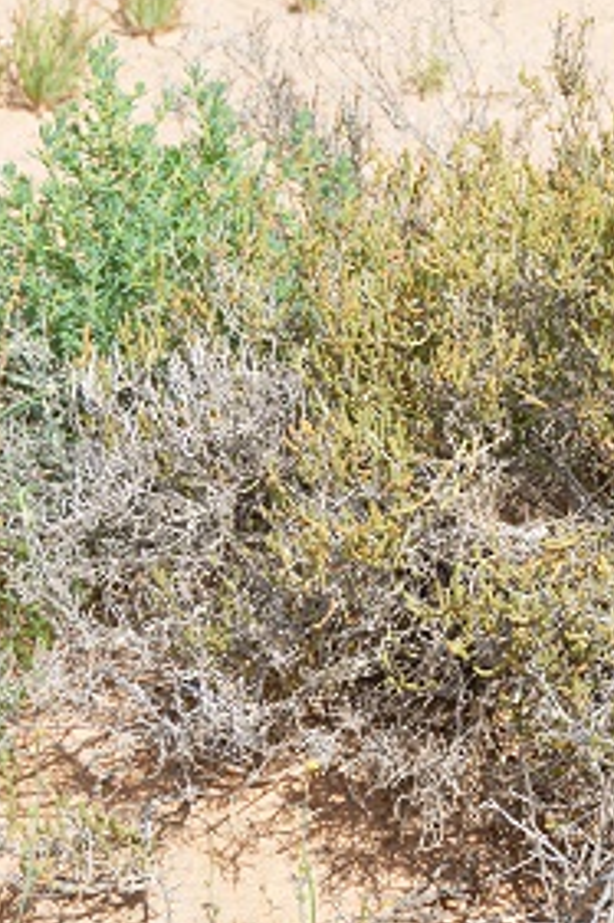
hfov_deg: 10.5
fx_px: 3278
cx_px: 781
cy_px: 468
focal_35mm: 128
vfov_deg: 16.0
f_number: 8
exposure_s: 1/250
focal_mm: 48
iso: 110
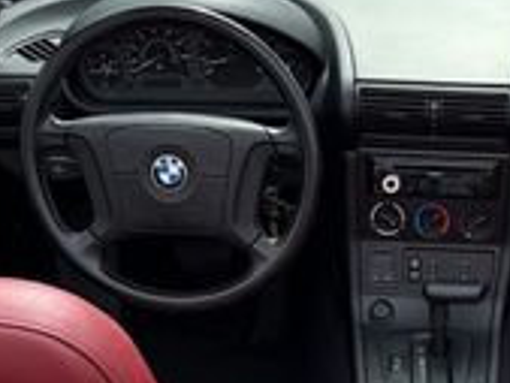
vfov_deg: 15.5
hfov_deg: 21.1
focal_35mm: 91
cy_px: 489
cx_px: 447
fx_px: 1342
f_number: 1.78
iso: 100
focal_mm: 6.76
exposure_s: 1/2801
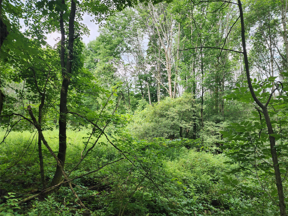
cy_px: 108
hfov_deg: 73.9
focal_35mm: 23
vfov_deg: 58.9
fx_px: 191
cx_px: 144
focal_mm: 6.4
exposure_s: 1/180
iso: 32
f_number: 1.8
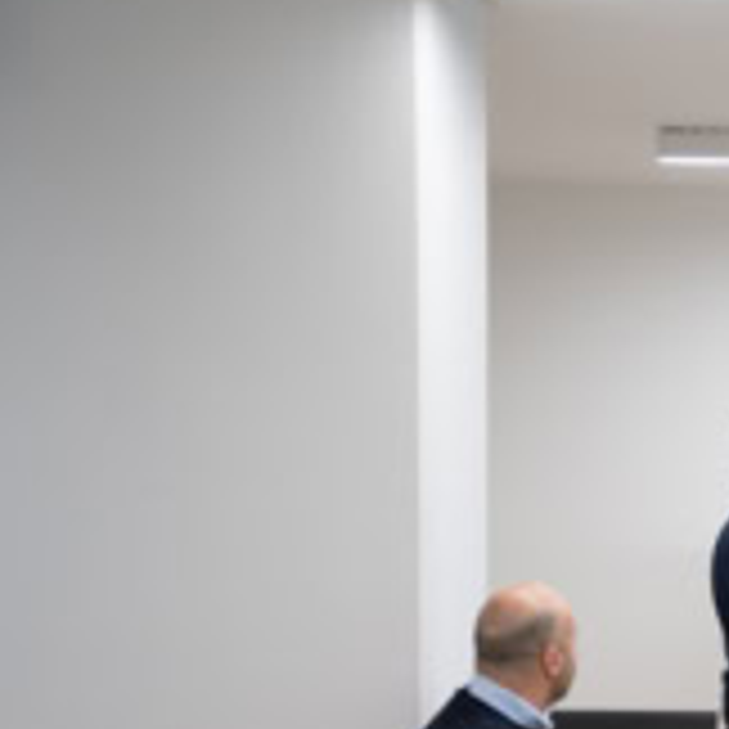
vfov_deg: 18.4
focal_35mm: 93
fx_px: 2216
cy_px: 652
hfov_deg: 17.2
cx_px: 1040
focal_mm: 37
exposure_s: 1/125
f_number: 2.8
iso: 320
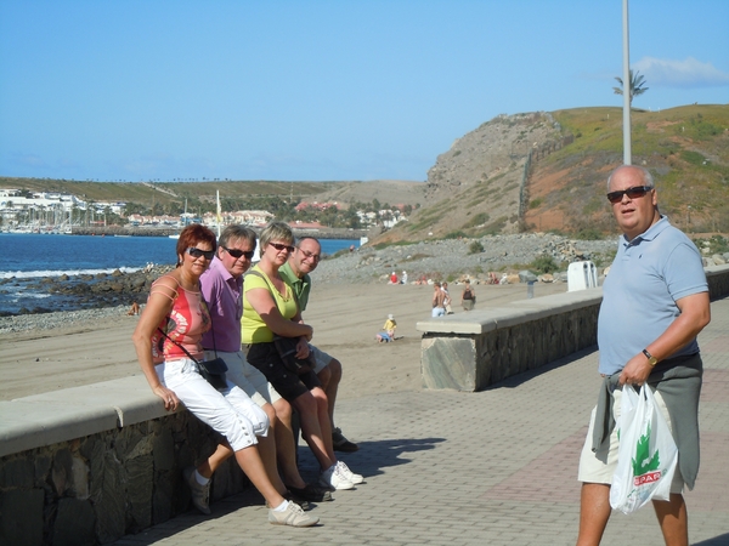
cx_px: 364
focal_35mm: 89
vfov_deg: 16.6
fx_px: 1874
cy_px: 273
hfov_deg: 22.0
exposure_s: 1/1000
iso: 100
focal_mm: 16
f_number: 4.4
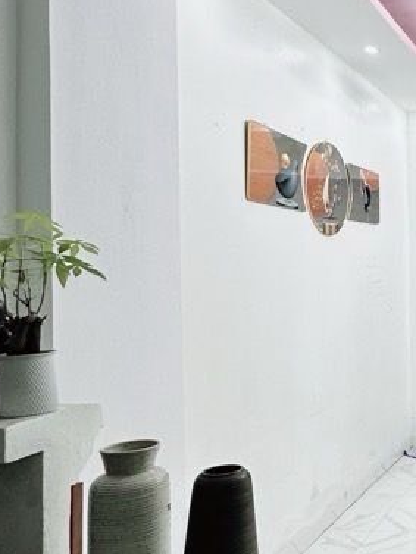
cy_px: 278
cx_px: 557
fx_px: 609
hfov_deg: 29.4
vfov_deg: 49.0
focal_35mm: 38
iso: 80
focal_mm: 2.22
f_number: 2.2
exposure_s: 1/100
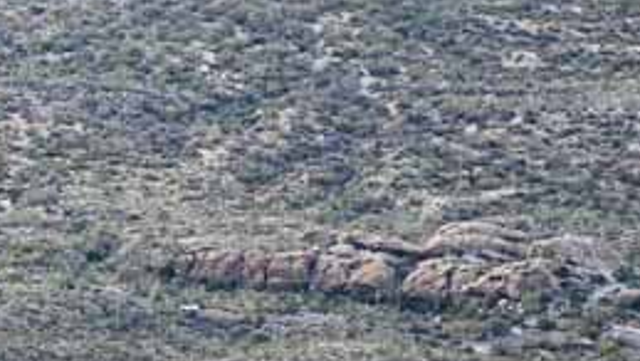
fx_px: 6588
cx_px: 7
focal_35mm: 388
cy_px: -79
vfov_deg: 3.1
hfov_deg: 5.5
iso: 100
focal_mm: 120
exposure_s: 1/125
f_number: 4
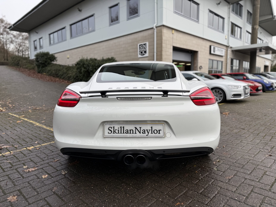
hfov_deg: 71.6
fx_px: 191
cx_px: 138
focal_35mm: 24
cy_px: 104
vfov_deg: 56.8
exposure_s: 1/559
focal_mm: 6.76
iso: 80
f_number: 1.78
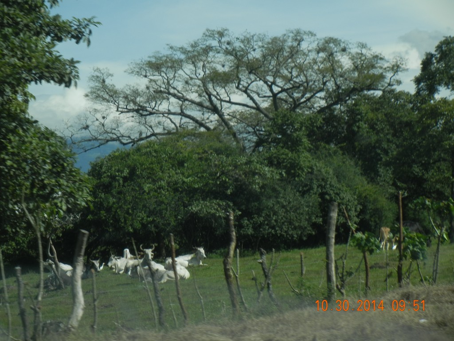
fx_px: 1994
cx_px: 227
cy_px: 170
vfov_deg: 9.8
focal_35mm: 152
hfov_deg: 13.0
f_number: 9.2
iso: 160
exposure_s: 1/263
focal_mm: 27.4
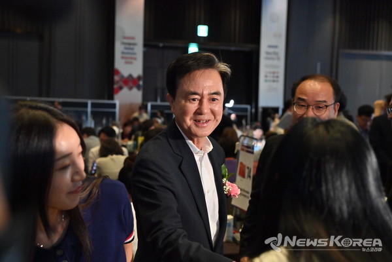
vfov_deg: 24.2
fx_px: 610
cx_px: 196
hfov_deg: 35.6
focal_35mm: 56
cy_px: 131
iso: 4000
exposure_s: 1/200
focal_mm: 56
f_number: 5
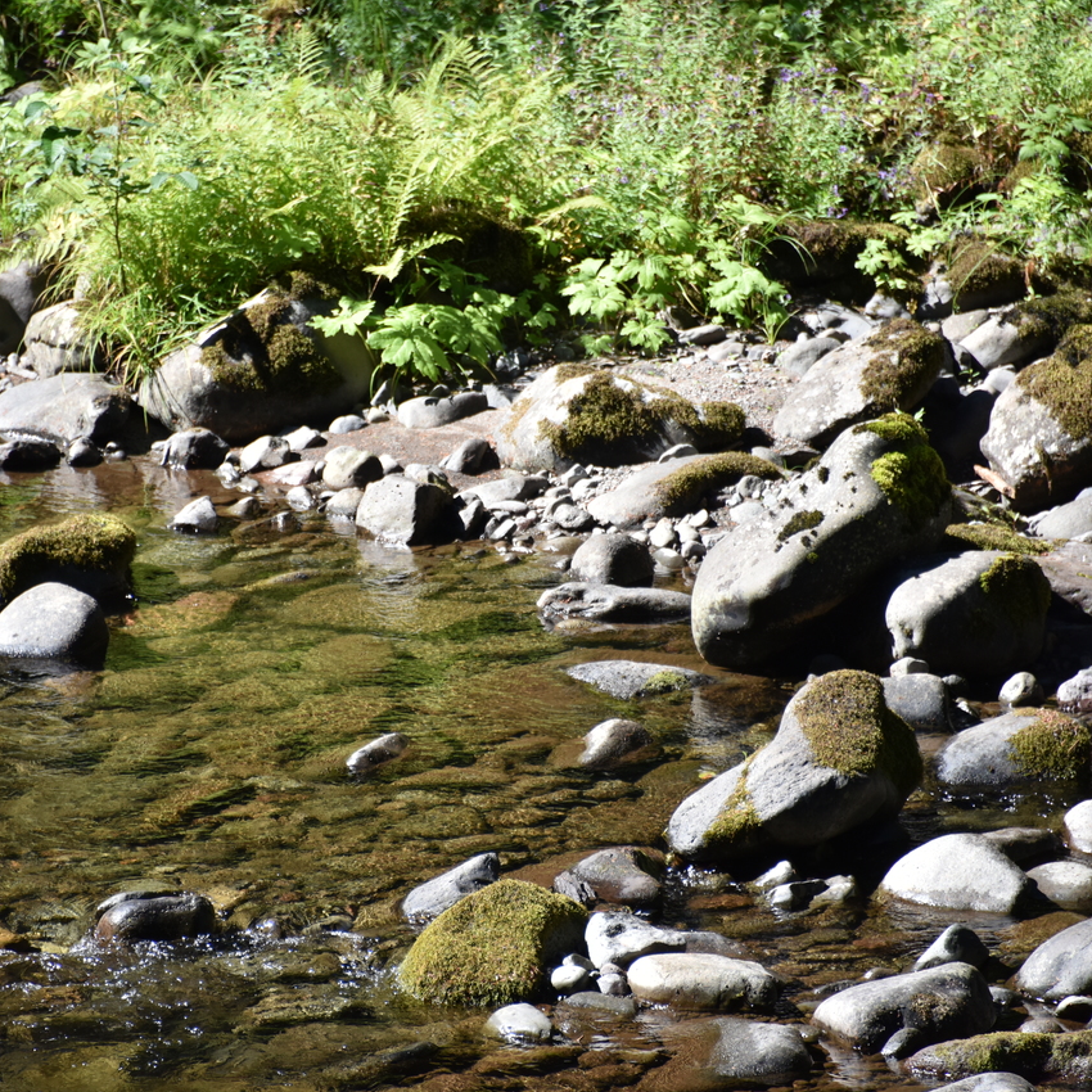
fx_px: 13705
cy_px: 547
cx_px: 403
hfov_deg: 4.6
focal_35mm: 384
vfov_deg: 4.6
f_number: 5.6
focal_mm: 300
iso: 450
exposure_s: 1/640
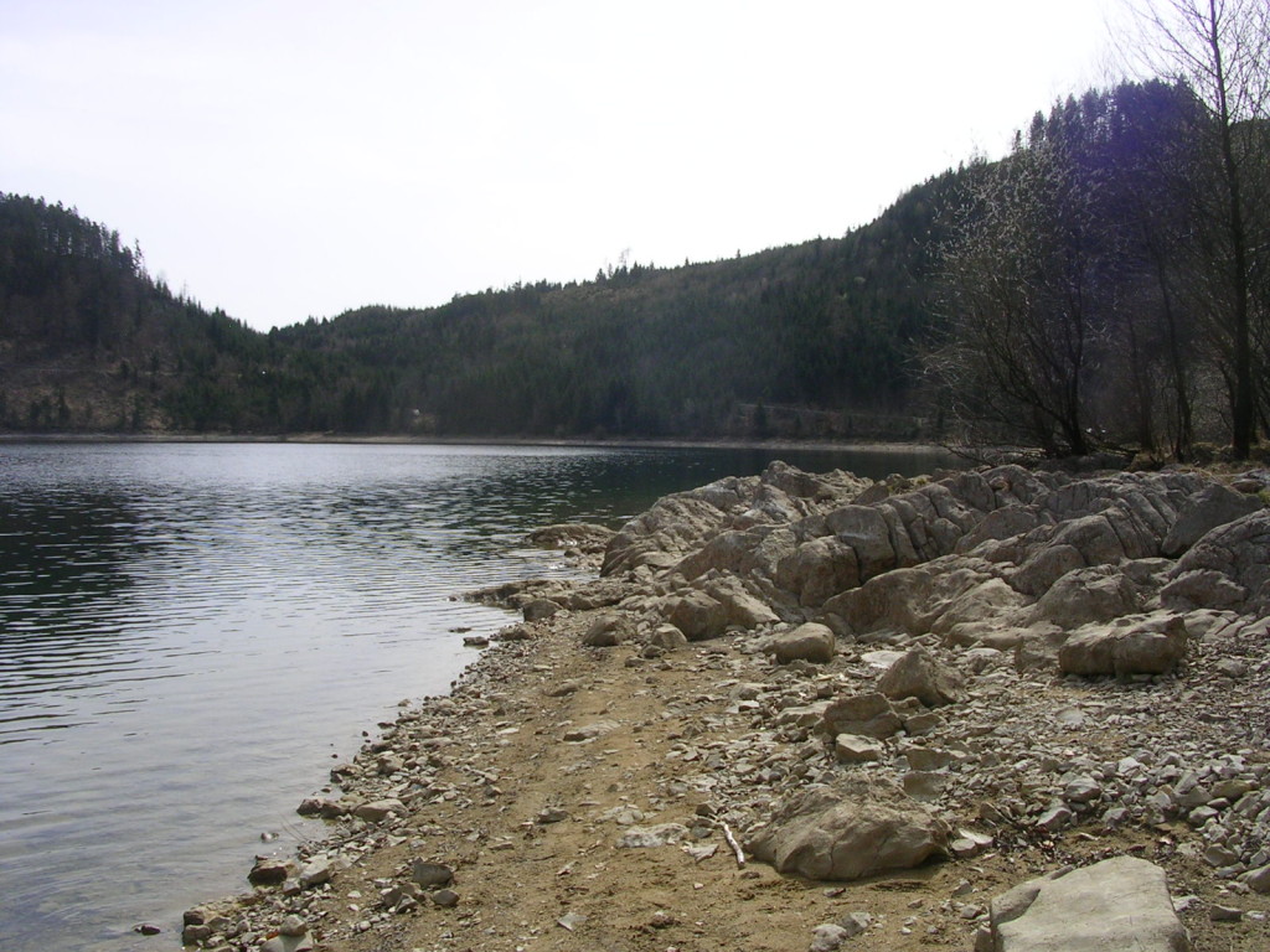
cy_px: 476
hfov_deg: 49.0
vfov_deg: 37.7
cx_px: 635
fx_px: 1394
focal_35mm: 38
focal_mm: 5.8
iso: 50
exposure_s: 1/355
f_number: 5.6
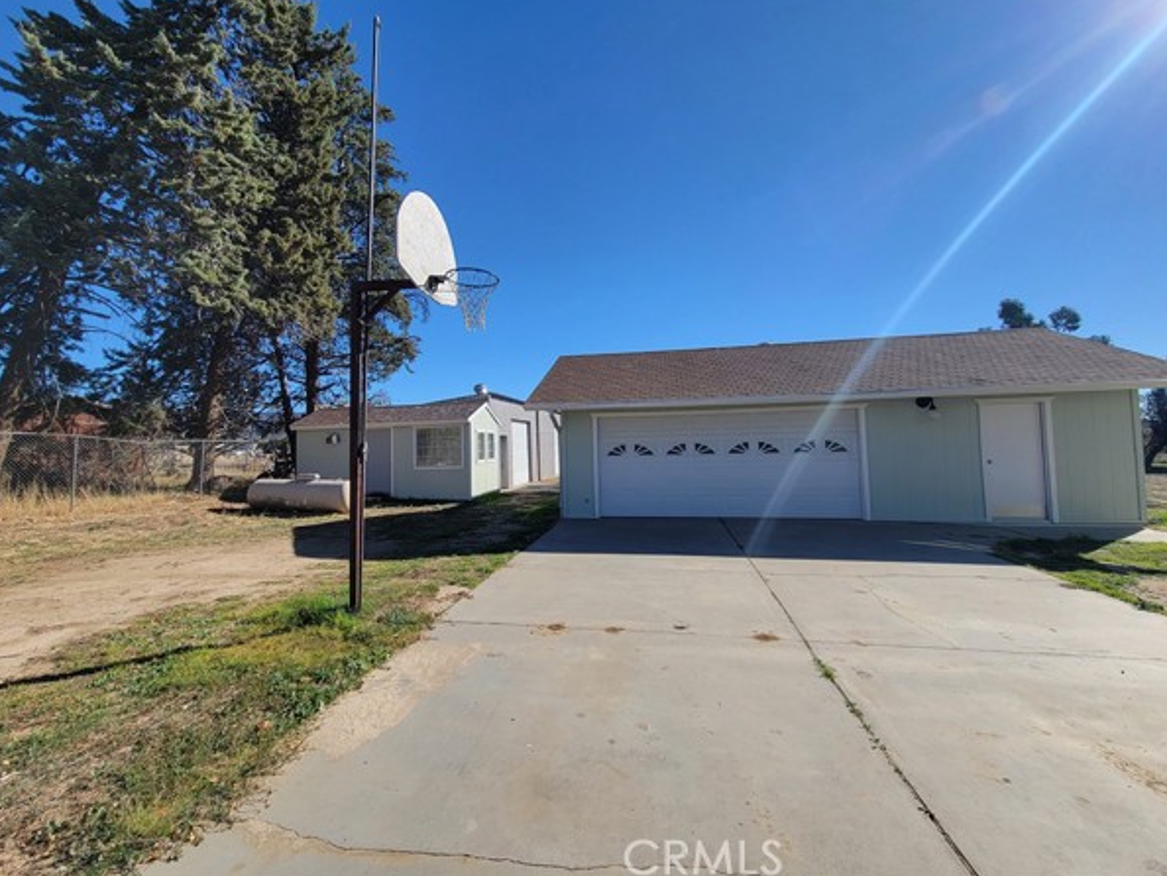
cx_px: 556
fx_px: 472
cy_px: 414
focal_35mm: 14
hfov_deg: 102.0
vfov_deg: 85.6
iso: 50
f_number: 2.2
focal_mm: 2.2
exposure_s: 1/1709
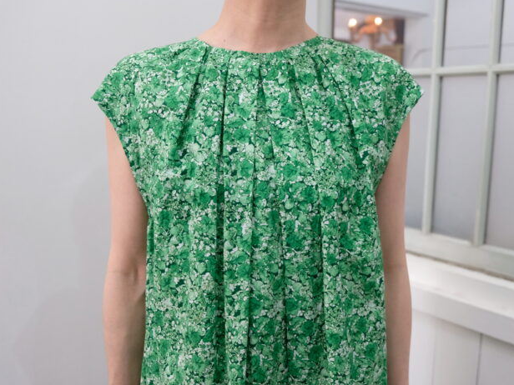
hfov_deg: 51.3
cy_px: 192
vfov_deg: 39.7
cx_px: 274
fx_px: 535
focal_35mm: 36
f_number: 3.2
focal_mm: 22.3
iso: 2000
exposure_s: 1/125
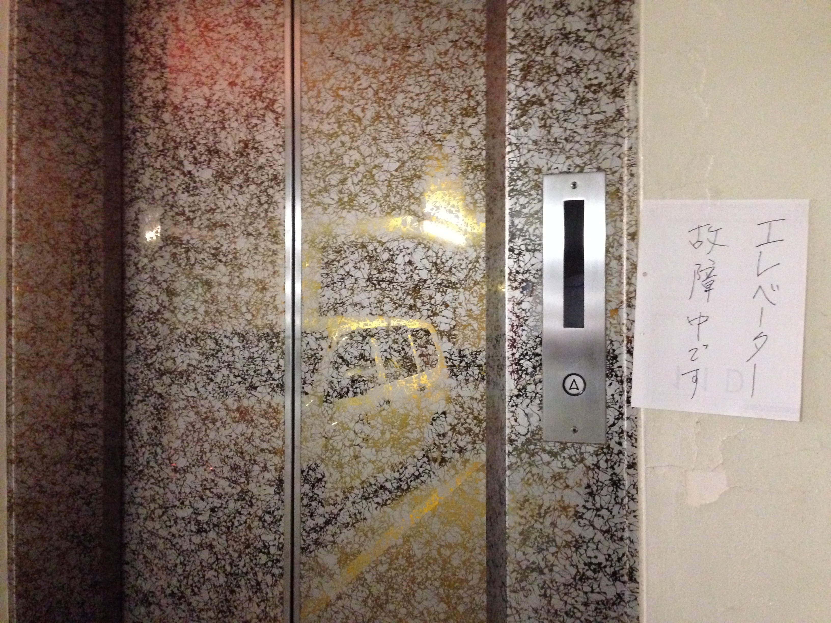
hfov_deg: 55.4
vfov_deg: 42.9
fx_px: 792
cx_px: 416
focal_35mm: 33
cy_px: 312
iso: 800
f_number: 2.4
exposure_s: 1/15
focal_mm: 4.12
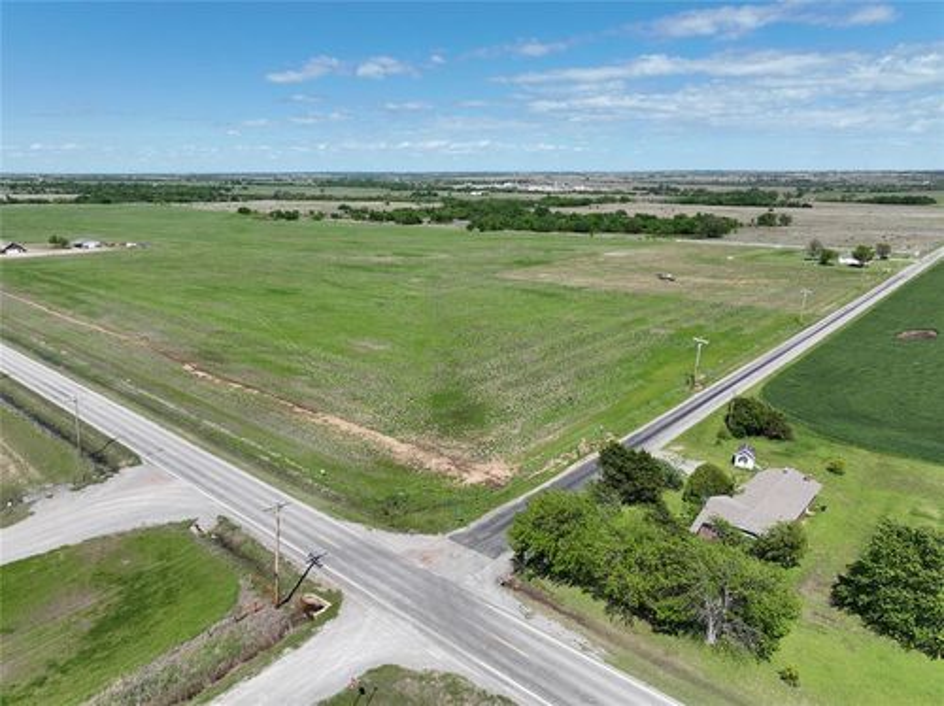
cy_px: 353
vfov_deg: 56.7
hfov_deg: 71.6
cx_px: 472
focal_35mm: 24
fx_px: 654
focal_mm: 12.29
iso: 100
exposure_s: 1/1600
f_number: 2.8
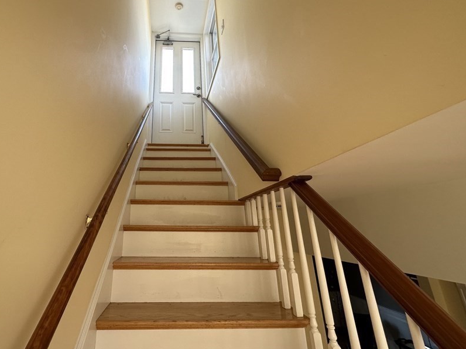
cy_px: 140
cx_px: 179
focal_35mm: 18
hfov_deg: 86.3
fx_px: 242
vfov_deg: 70.9
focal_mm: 2.22
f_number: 2.2
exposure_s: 1/99
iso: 100
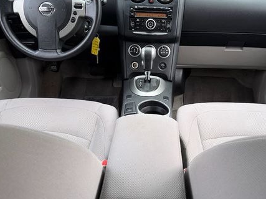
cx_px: 147
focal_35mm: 36
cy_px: 92
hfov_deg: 51.3
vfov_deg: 39.6
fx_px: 277
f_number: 1.78
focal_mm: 6.76
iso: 64
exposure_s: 1/183
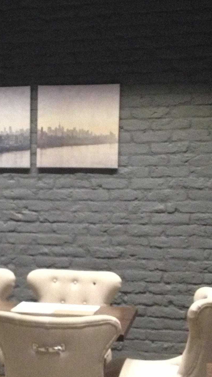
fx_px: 869
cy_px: 196
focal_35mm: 87
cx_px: 6
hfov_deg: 13.7
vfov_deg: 24.5
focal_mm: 4.28
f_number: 2.4
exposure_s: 1/20
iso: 400
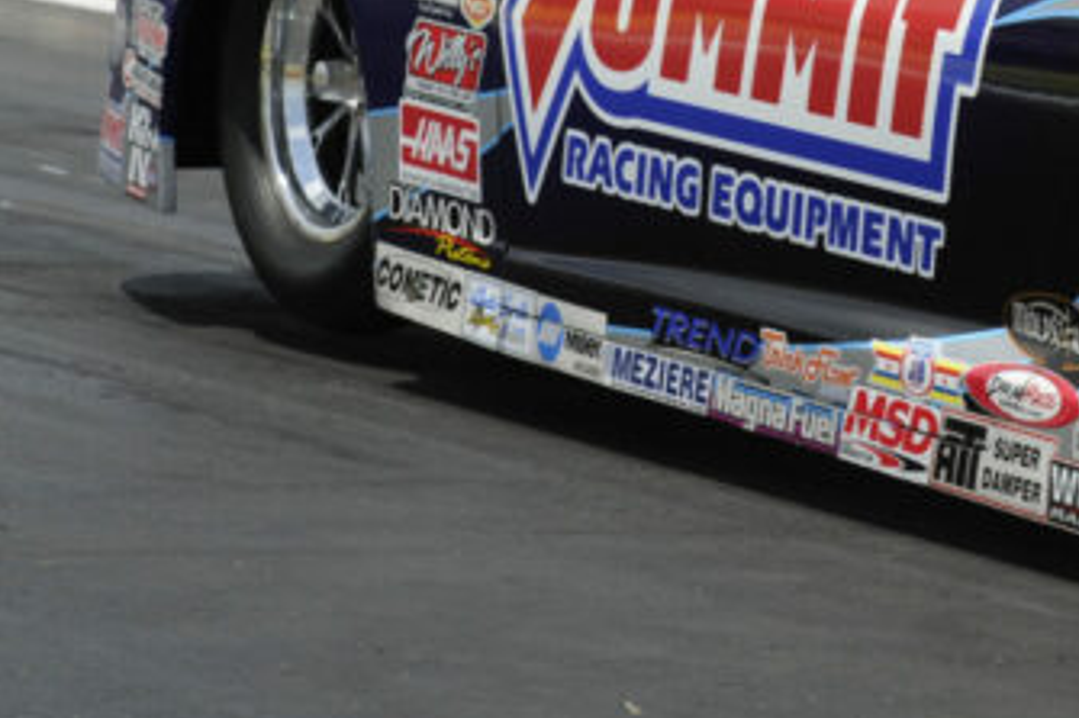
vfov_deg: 5.7
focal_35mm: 239
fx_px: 7160
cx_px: 1504
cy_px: -16
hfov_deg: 8.5
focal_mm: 80
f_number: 7.1
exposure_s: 1/1250
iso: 320
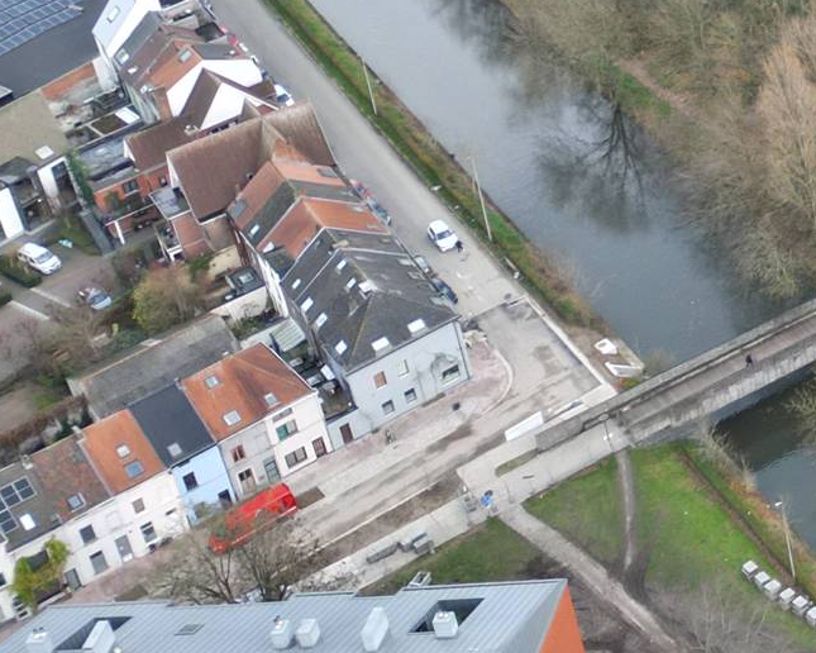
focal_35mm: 93
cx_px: 1450
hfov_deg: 17.1
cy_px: -137
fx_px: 2246
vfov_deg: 15.9
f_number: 1.7
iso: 130
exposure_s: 1/15
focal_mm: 6.72
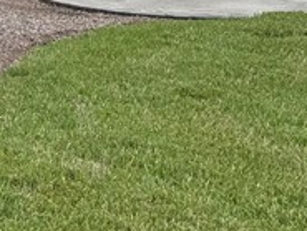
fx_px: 1180
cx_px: -388
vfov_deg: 10.4
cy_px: -209
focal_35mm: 133
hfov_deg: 12.3
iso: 80
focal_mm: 6.76
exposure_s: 1/4950
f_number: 1.78
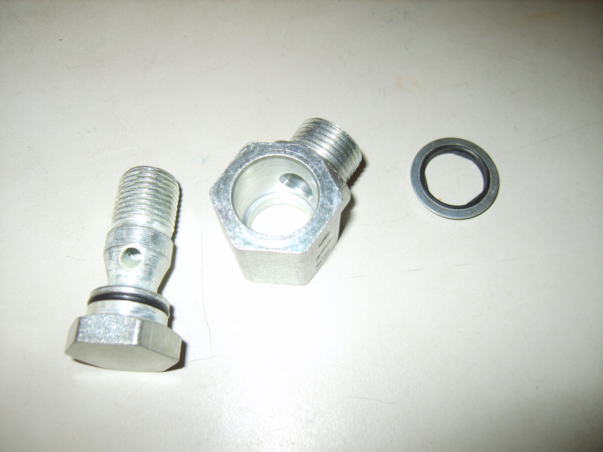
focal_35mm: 35
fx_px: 610
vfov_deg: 40.7
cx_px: 302
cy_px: 226
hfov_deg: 52.6
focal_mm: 7.4
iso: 100
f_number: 2.8
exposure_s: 1/30
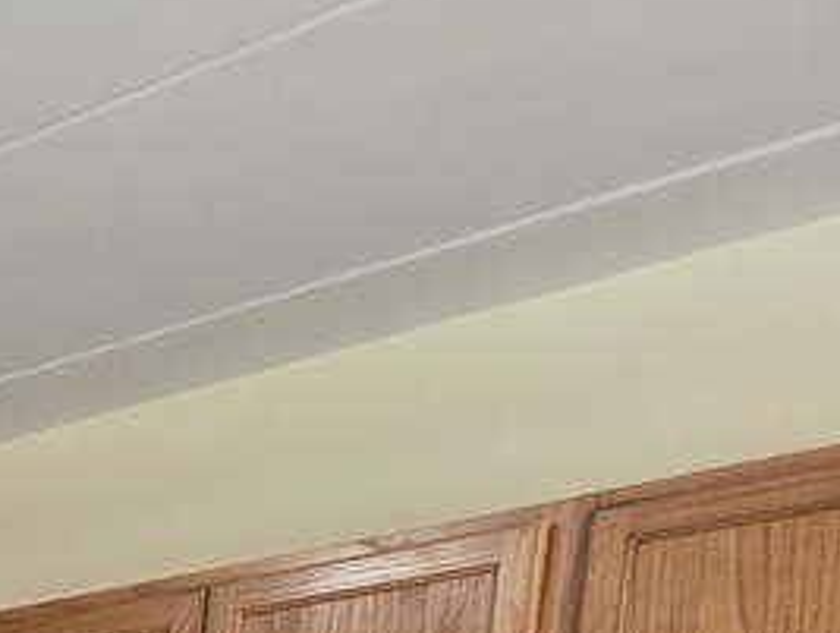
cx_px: -717
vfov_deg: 15.0
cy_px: 1423
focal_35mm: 70
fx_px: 1701
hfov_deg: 19.6
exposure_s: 1/60
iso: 100
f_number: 2.2
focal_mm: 2.2
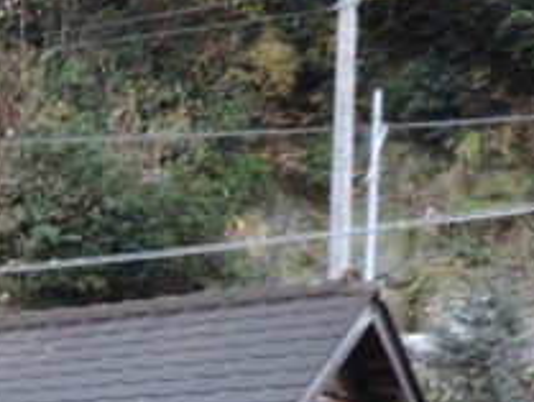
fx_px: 1420
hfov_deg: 18.8
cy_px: 615
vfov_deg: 14.9
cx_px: -266
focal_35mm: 92
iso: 80
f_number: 3
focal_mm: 4.3
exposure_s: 1/40
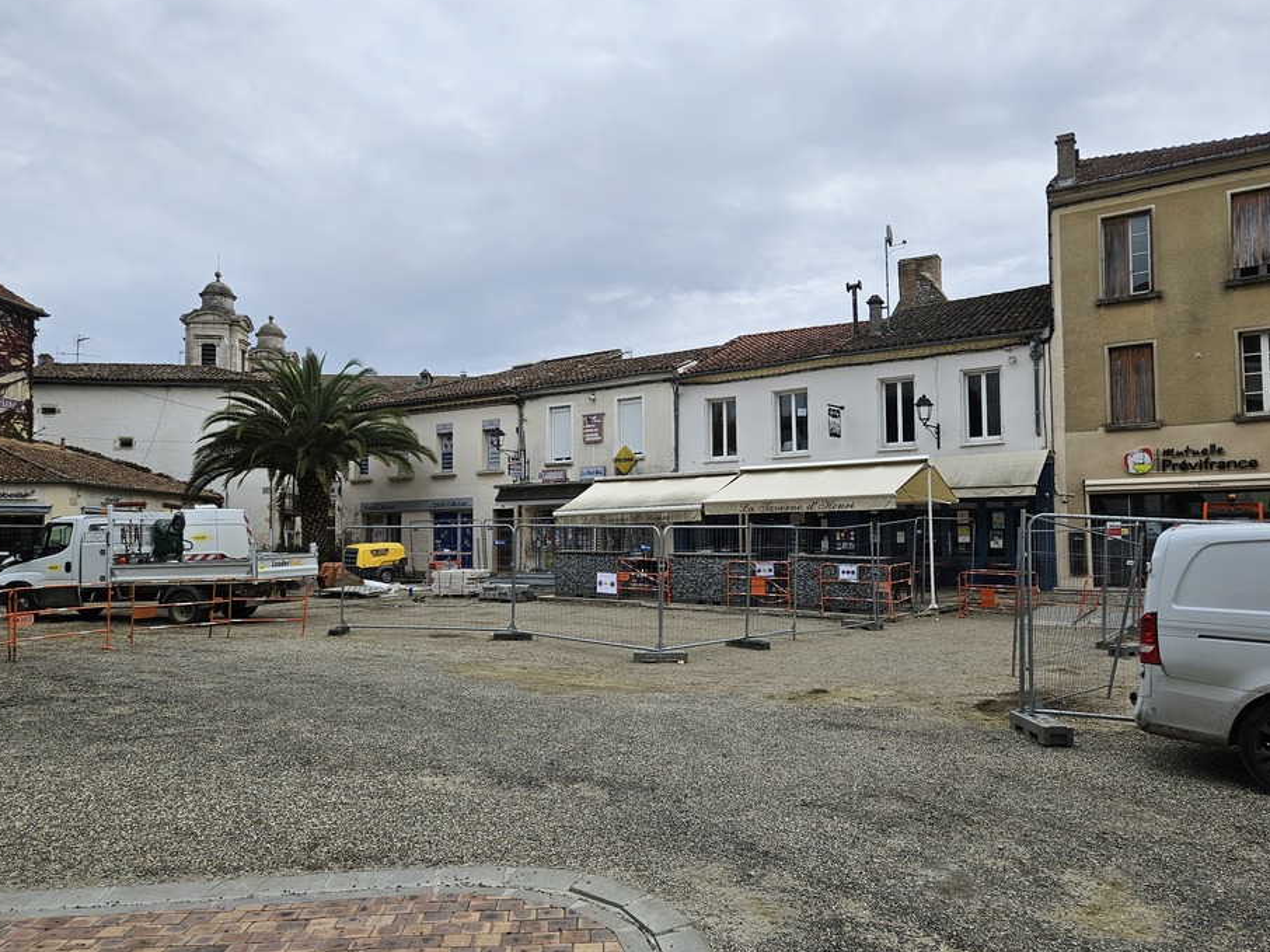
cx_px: 650
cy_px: 495
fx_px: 954
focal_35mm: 26
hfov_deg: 67.3
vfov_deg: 53.0
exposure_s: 1/1480
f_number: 1.8
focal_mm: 5.4
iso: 25
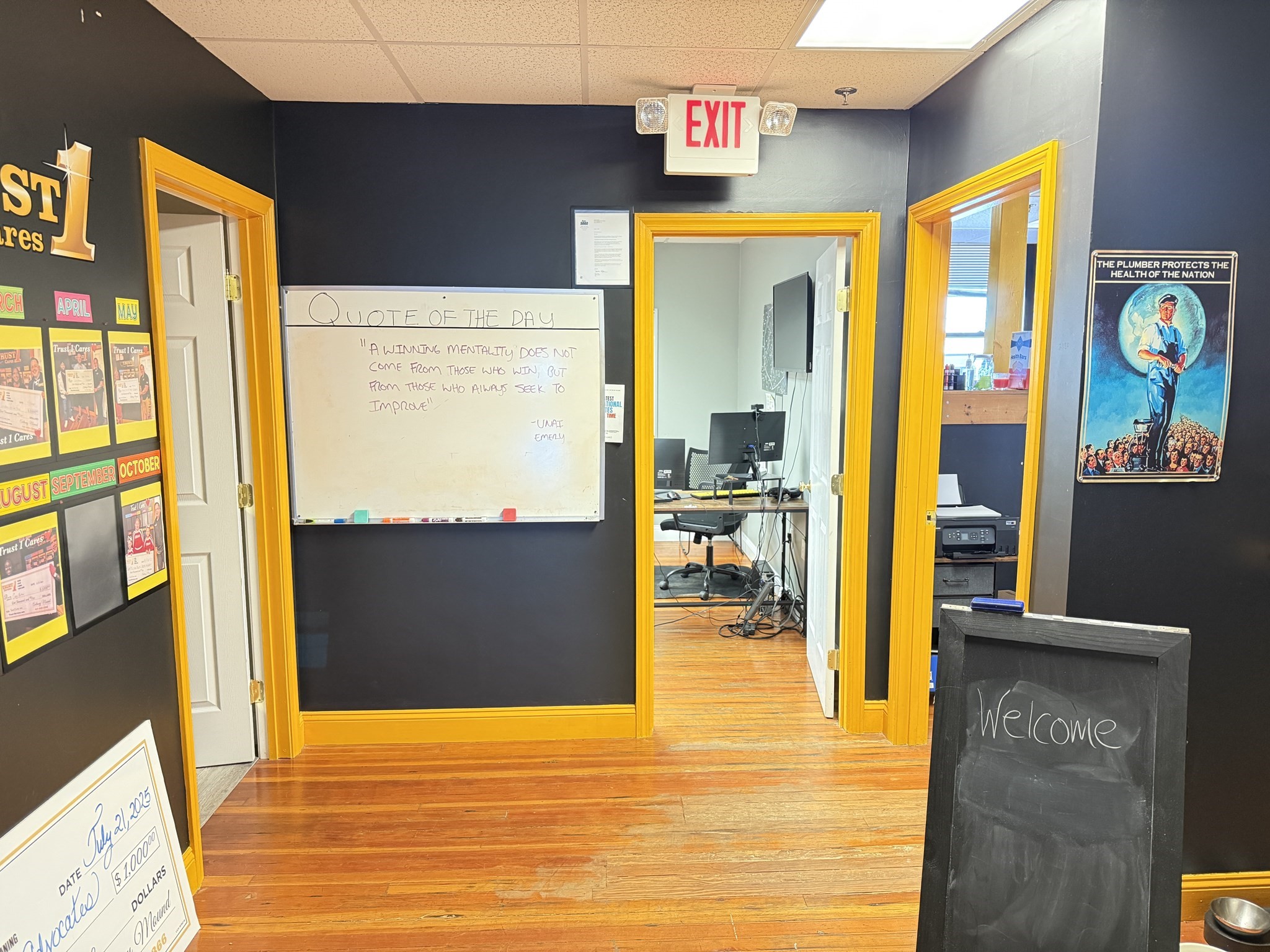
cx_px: 635
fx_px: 881
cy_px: 476
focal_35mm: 24
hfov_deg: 71.6
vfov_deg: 56.8
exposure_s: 1/40
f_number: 1.78
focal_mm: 6.76
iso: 800
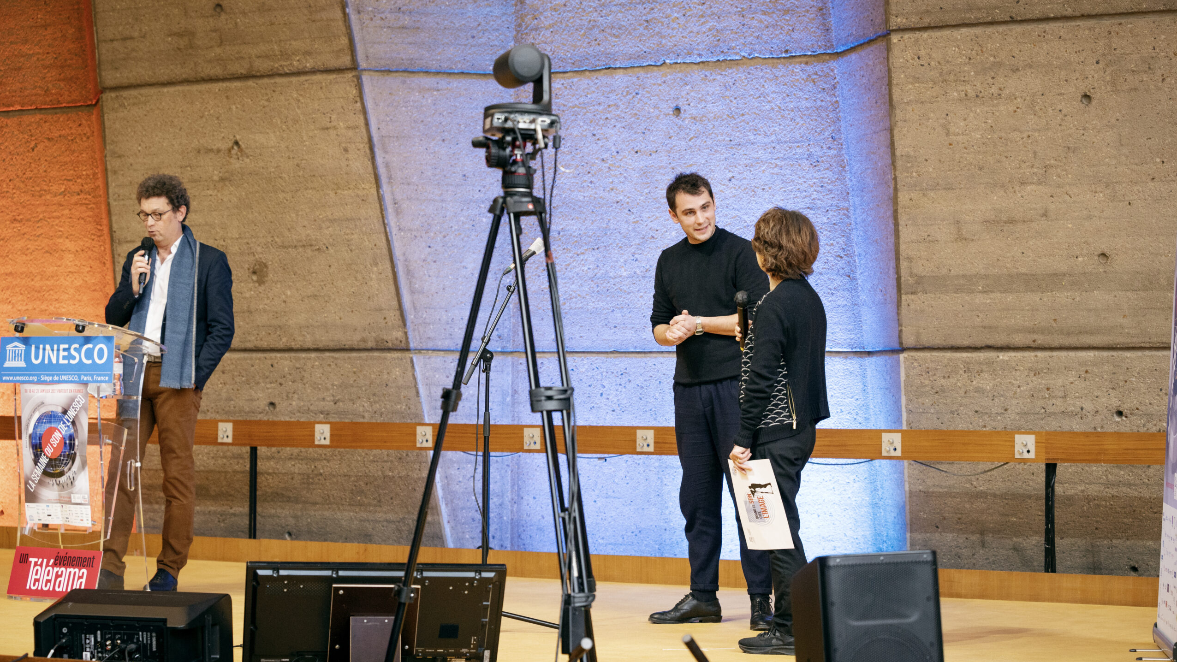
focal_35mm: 84
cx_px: 587
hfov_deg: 25.3
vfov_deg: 14.4
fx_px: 2622
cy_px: 306
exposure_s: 1/250
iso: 3200
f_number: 4
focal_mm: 80
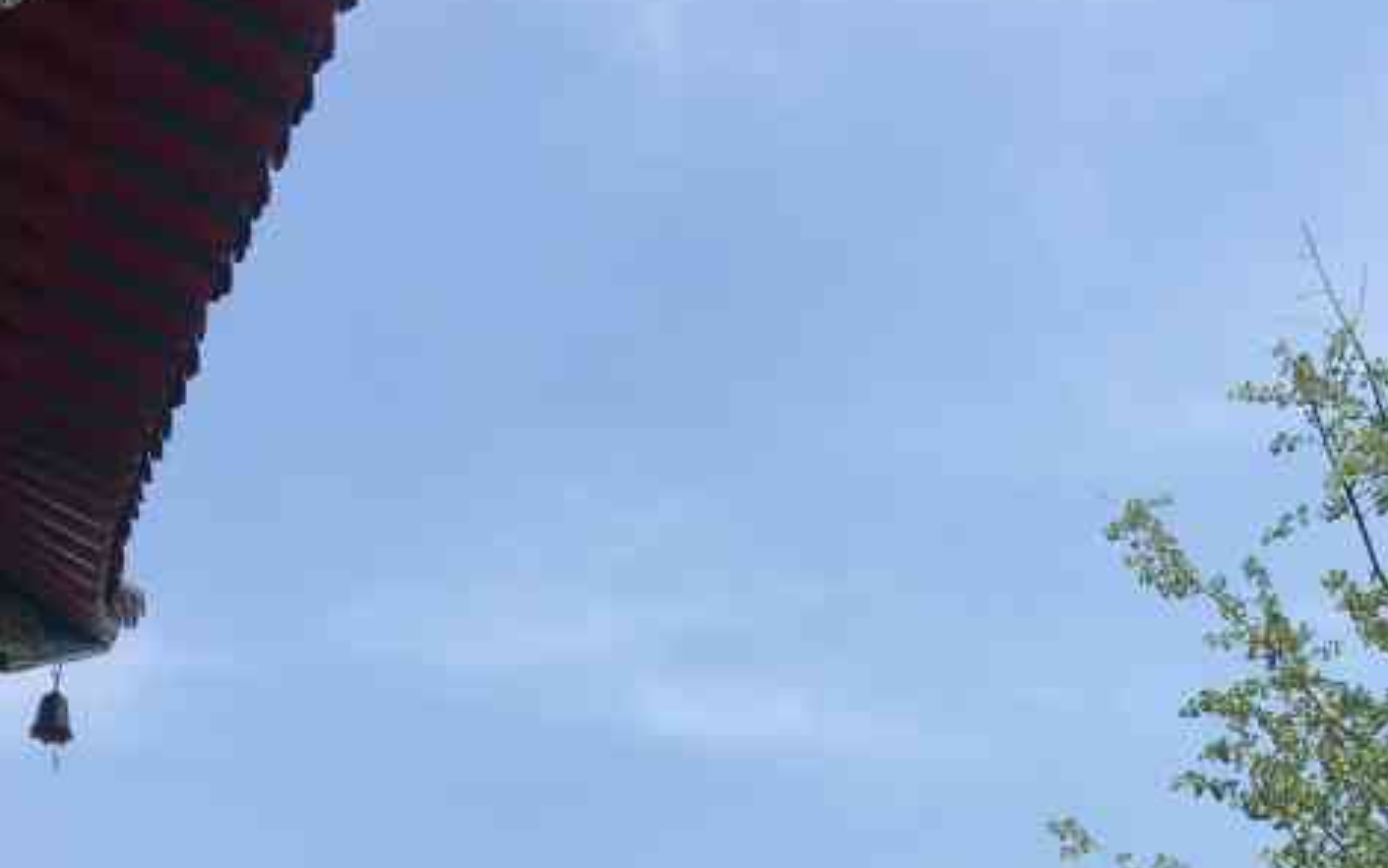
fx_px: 2308
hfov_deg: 33.3
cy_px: 1097
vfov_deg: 19.8
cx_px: 865
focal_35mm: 61
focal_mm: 4.15
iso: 25
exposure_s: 1/1304
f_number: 2.2
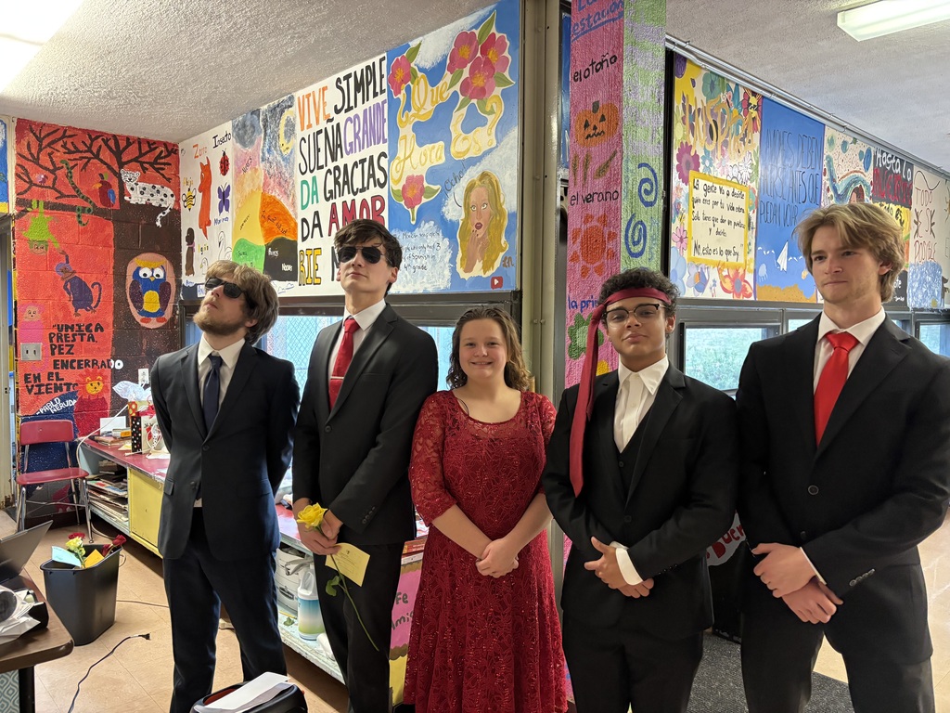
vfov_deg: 53.1
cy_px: 356
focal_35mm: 26
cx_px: 475
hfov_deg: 67.3
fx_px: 714
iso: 400
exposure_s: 1/60
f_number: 1.6
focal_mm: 5.96
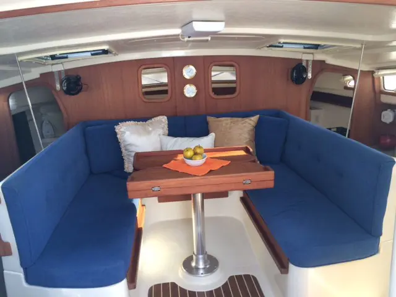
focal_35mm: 29
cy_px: 148
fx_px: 332
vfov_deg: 48.2
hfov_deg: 61.7
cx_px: 198
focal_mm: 4.15
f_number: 2.2
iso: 40
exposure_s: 1/40
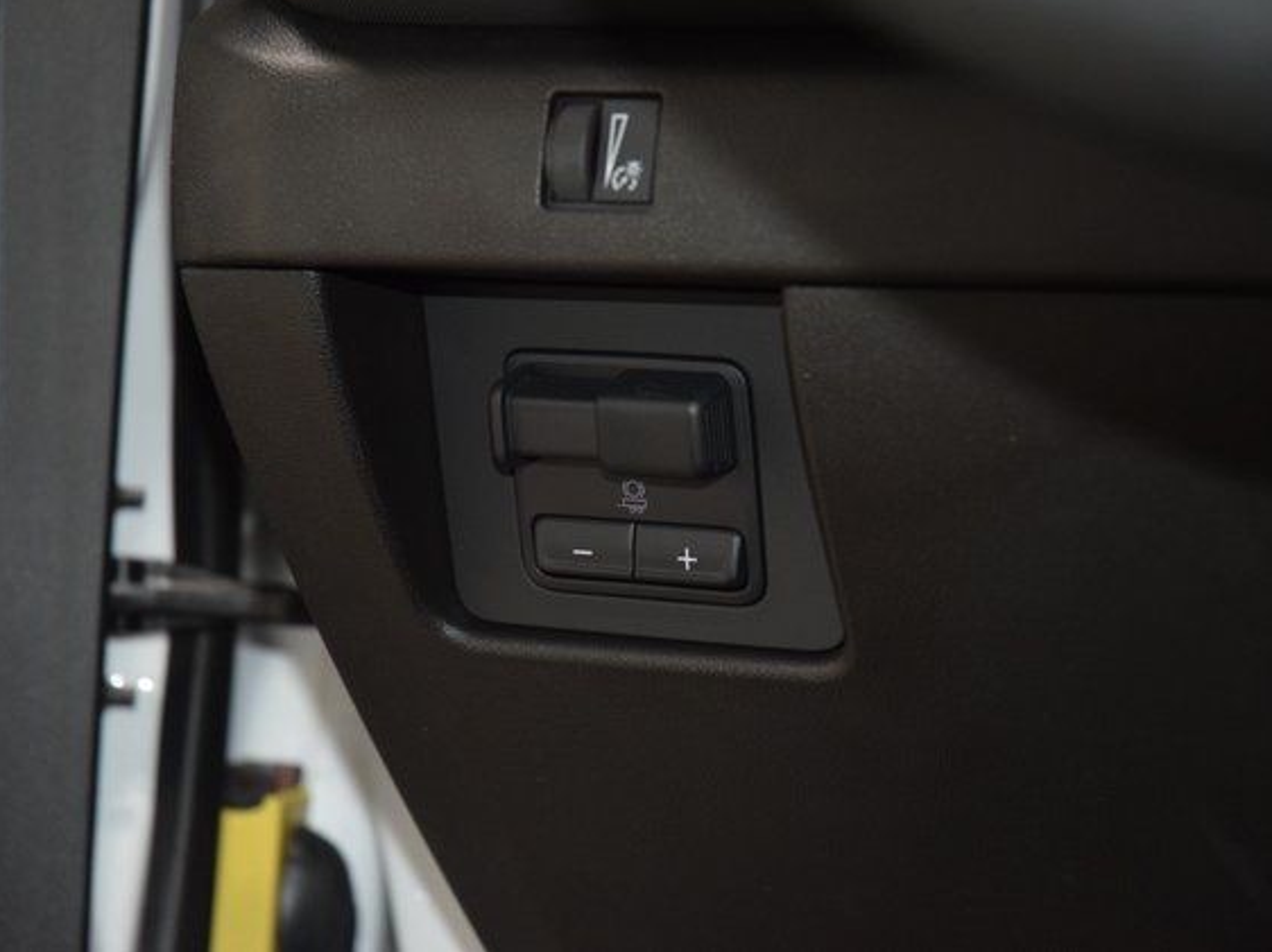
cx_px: 609
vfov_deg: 12.9
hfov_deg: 17.1
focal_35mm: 115
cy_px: 471
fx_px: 4224
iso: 2000
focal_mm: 70
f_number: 4.5
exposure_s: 1/40
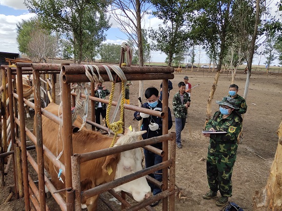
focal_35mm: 29
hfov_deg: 61.7
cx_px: 141
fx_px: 236
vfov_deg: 48.2
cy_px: 106
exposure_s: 1/2382
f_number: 1.8
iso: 50
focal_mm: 4.27
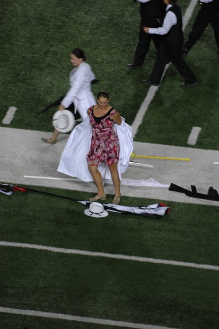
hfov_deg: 4.6
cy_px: 164
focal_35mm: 300
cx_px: 110
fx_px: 2742
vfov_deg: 6.9
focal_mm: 200
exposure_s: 1/60
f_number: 2.8
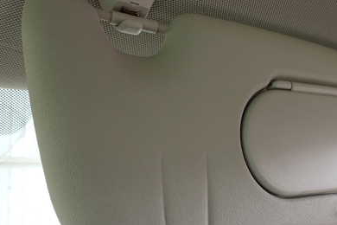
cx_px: 246
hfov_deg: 47.0
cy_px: 125
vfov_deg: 33.4
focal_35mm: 40
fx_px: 374
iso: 100
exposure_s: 1/60
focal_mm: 4.5
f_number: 2.8
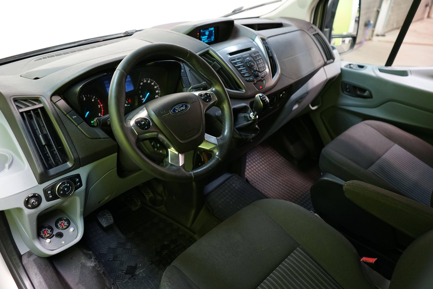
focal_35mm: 28
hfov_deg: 65.5
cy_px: 144
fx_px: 337
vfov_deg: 46.4
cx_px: 216
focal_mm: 28
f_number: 3.5
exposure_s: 1/30
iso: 1250
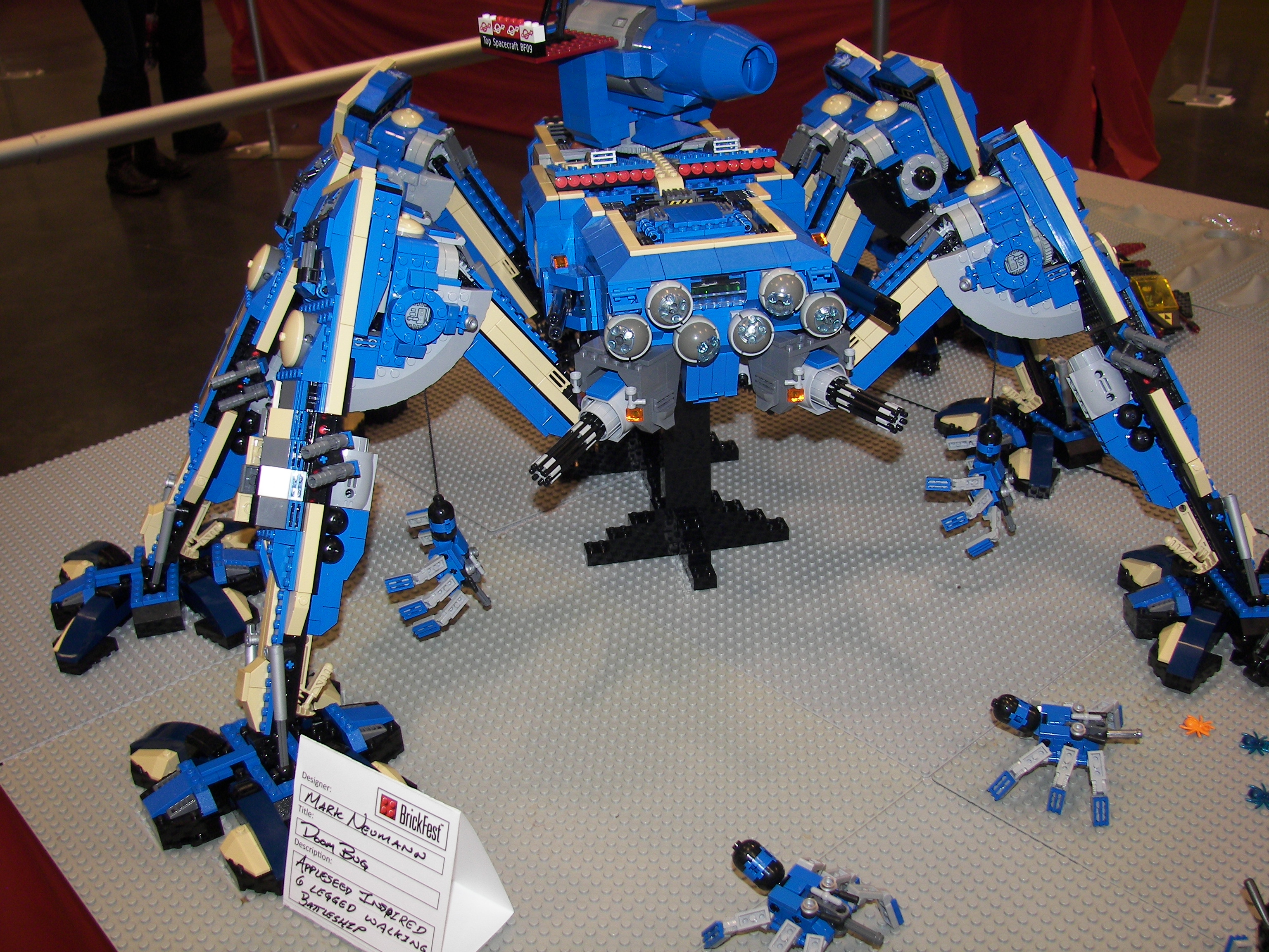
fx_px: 1320
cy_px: 476
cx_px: 634
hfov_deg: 51.4
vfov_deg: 39.7
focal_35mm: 36
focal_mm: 6
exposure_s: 1/30
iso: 64
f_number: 2.8
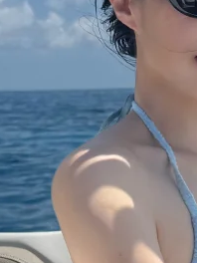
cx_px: 218
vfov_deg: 14.8
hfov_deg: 11.2
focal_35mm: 131
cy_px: 250
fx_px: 994
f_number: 1.78
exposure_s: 1/10417
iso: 80
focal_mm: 6.76
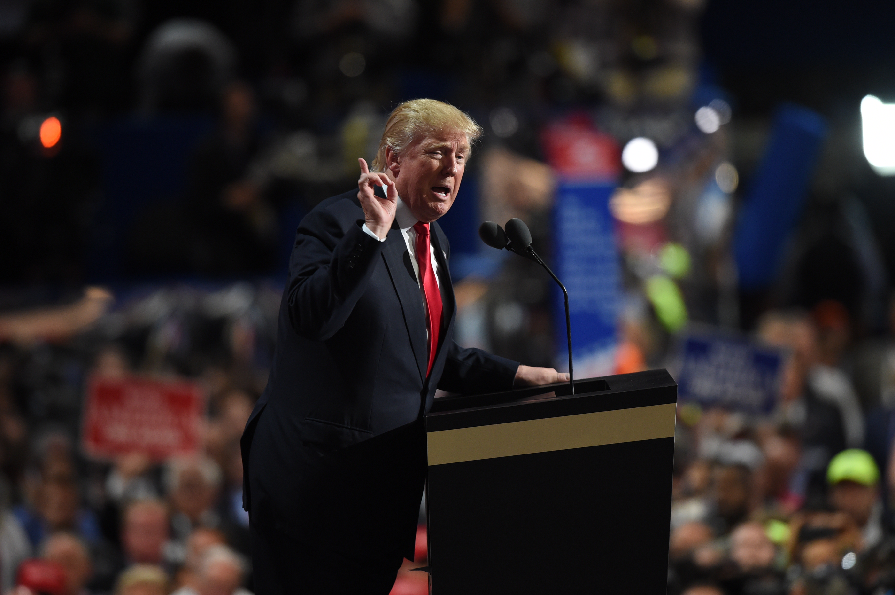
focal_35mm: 500
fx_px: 12417
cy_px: 298
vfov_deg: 2.7
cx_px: 448
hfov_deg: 4.1
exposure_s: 1/400
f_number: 4.5
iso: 3200
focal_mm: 500
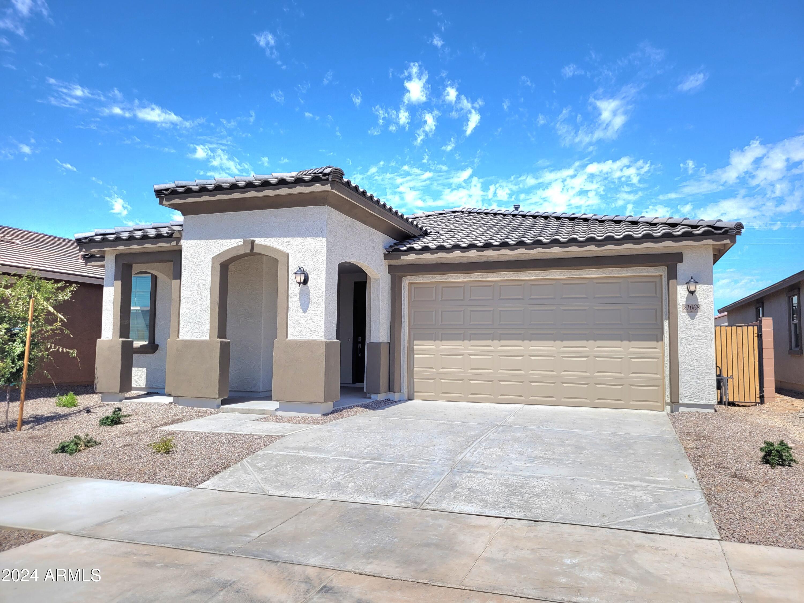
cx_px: 402
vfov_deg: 53.1
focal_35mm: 26
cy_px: 302
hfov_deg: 67.3
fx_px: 604
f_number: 1.8
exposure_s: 1/3333
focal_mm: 5.4
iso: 40
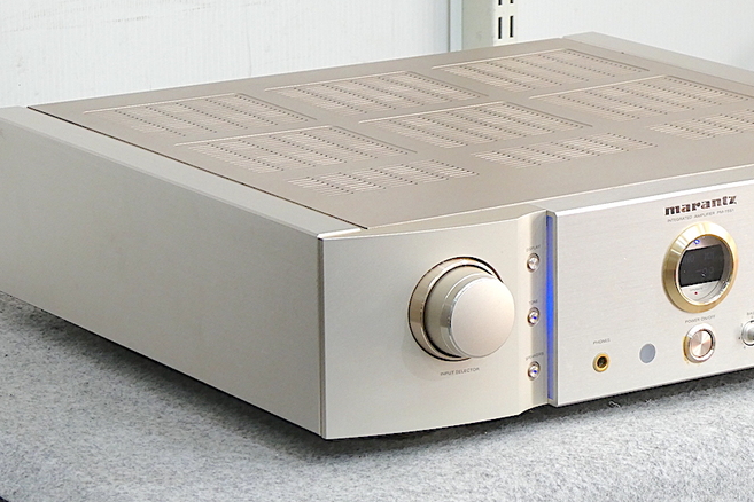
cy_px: 217
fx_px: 3372
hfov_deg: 12.7
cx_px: 484
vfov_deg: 8.5
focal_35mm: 161
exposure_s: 1/25
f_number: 5.1
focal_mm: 19
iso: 200
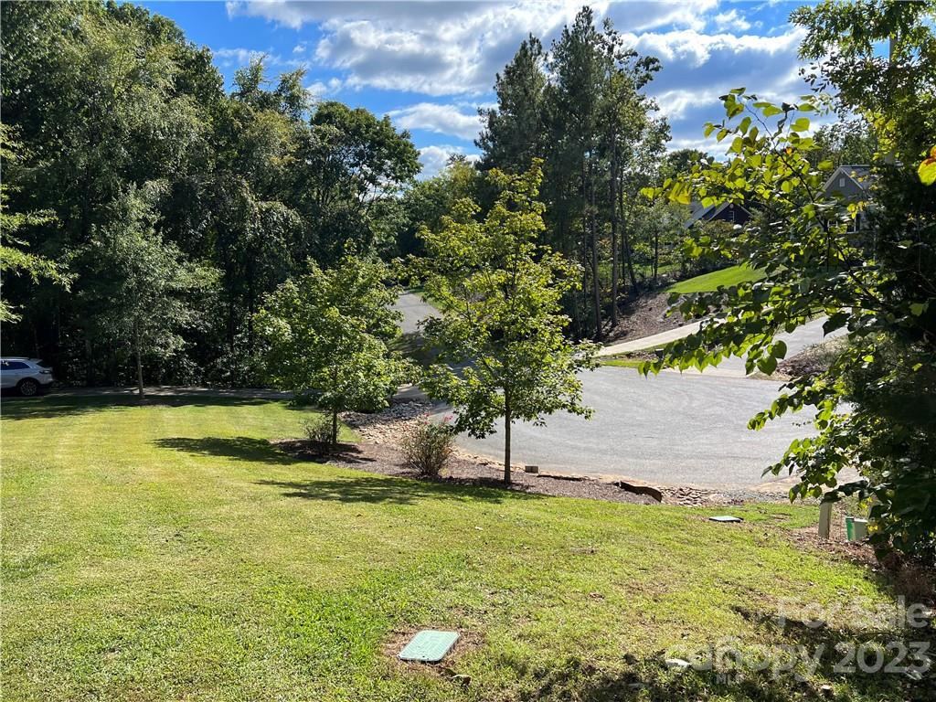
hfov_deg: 67.3
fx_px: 703
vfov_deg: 53.1
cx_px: 468
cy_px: 351
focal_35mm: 26
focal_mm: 5.7
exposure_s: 1/2571
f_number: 1.5
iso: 50
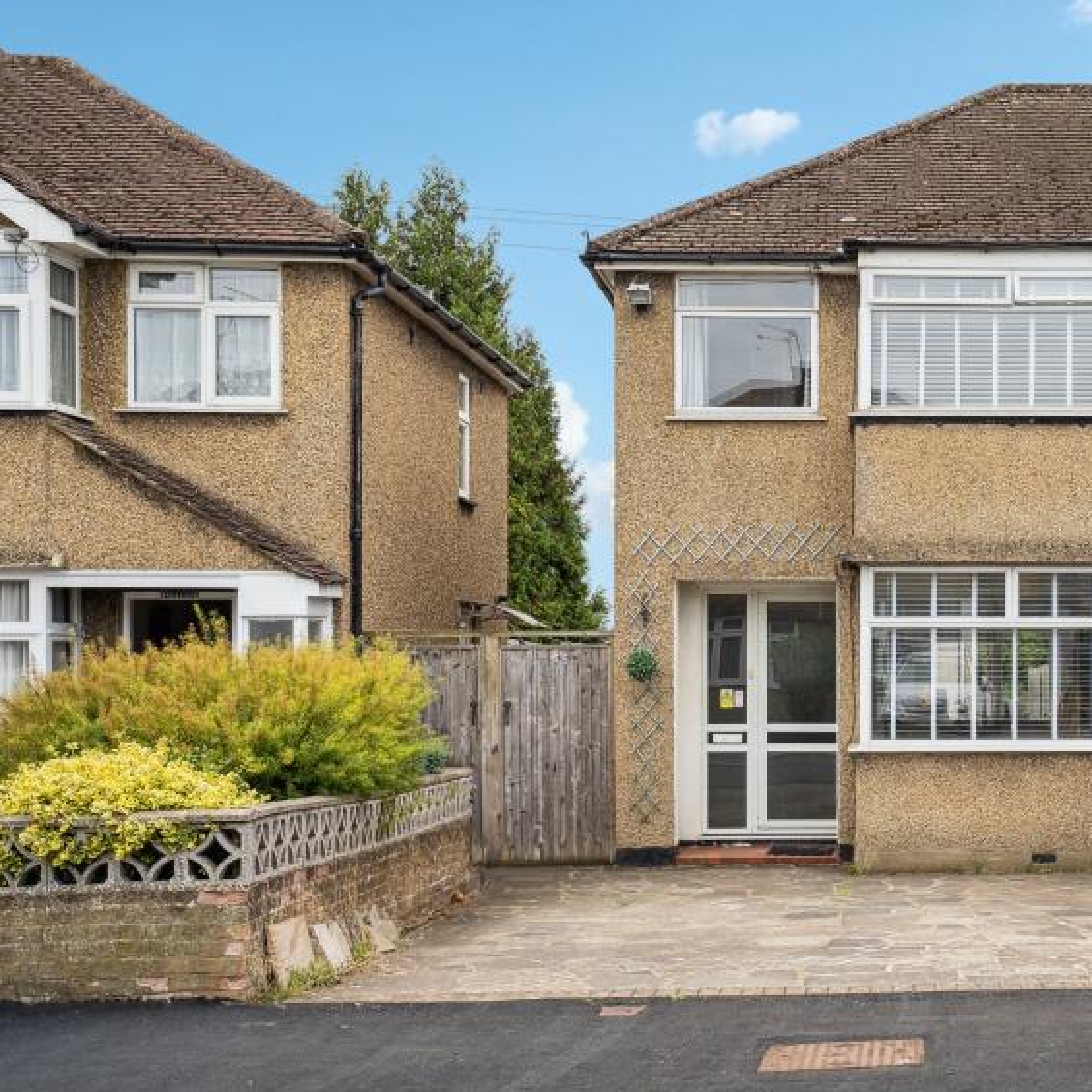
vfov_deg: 31.6
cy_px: 533
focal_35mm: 54
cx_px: 943
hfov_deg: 30.5
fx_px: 1927
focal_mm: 35
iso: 320
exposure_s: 1/160
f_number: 5.6
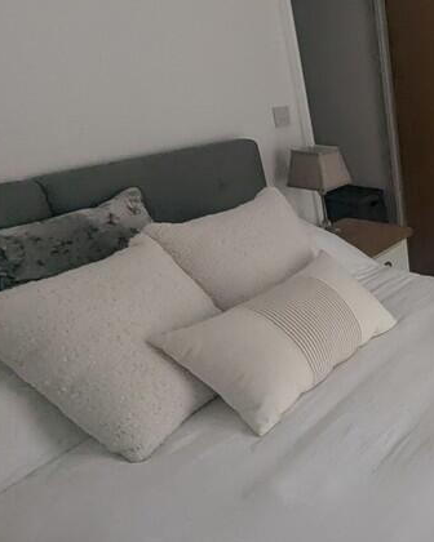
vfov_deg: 57.0
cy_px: 301
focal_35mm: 31
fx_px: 498
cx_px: 585
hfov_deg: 32.7
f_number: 2.2
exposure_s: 1/116
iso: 59
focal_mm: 1.95
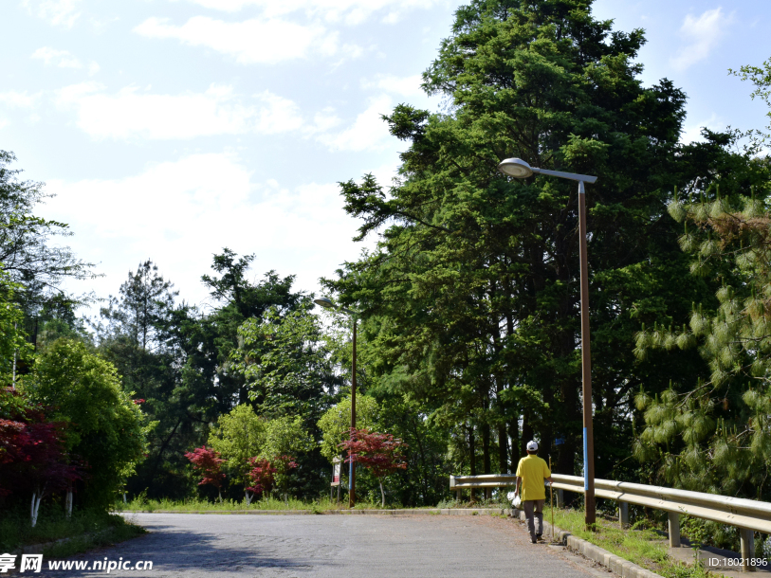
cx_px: 438
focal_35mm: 64
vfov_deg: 23.1
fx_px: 1417
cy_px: 257
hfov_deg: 30.4
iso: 800
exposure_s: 1/800
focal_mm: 35
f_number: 14
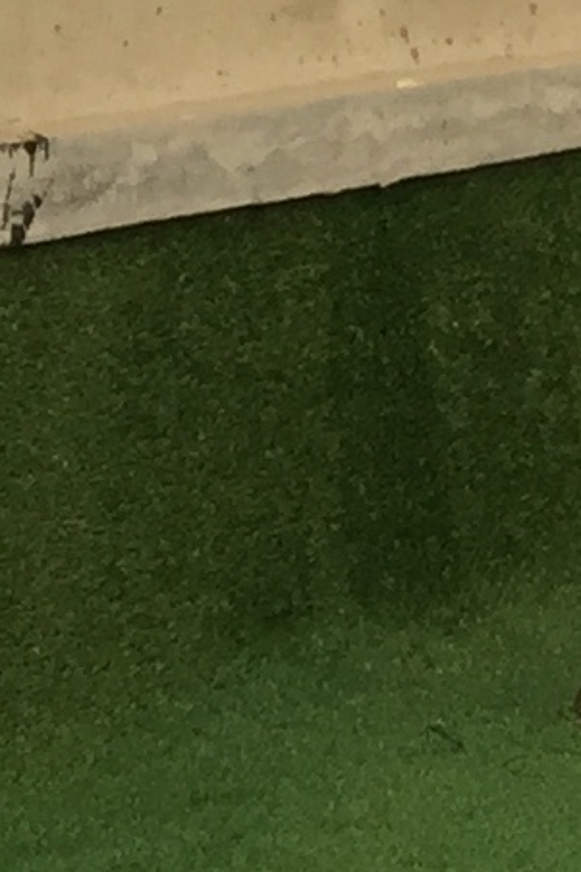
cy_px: 120
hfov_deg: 4.9
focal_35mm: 218
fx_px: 5281
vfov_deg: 9.4
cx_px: 3090
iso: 32
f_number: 2.2
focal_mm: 4.15
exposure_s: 1/218
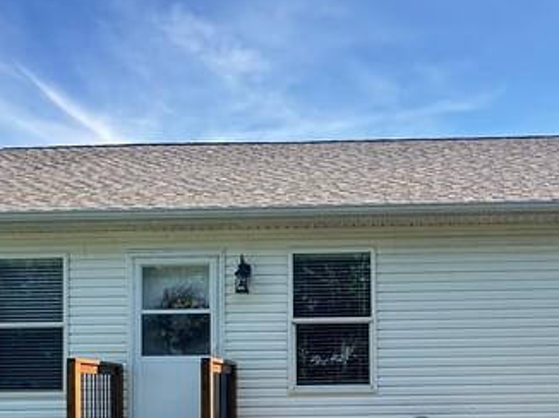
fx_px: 710
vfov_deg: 31.3
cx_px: 369
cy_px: 377
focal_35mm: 44
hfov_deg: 42.4
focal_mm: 2.22
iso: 40
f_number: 2.2
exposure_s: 1/289
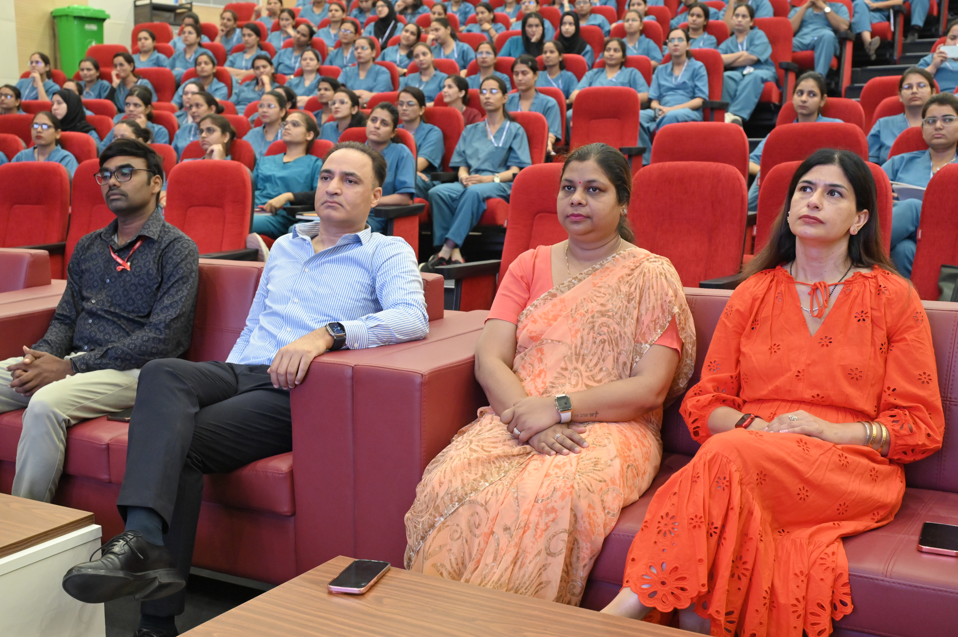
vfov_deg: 31.9
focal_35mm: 42
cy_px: 318
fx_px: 1117
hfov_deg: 46.4
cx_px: 479
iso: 5000
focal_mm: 42
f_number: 5.6
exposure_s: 1/50
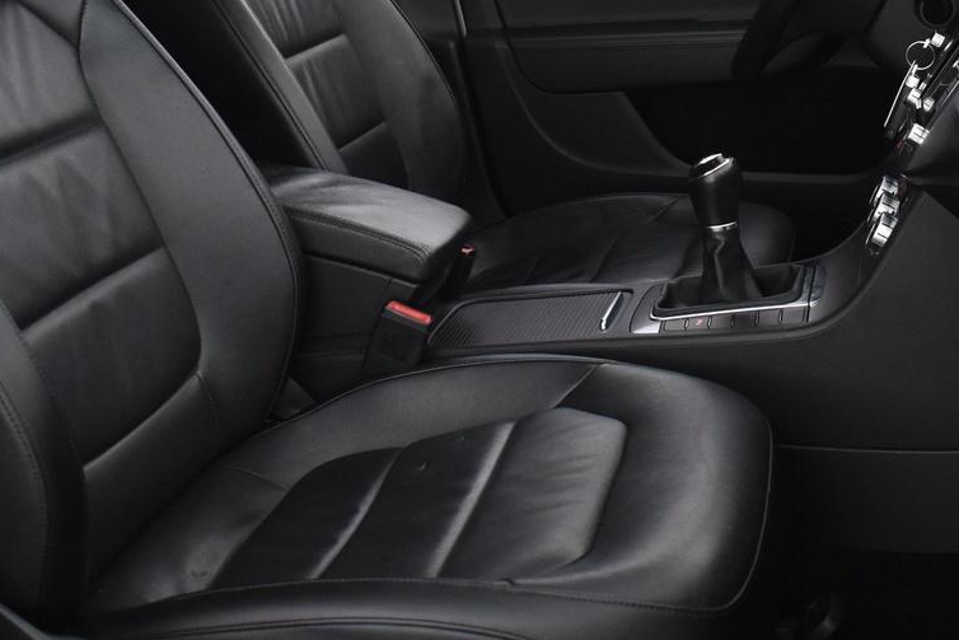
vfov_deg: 23.1
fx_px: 1545
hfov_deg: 34.5
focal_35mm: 58
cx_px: 487
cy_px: 150
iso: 1600
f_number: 3.5
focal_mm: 18
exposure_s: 1/30
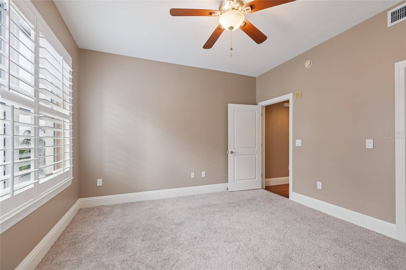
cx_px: 203
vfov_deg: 77.3
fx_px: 169
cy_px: 135
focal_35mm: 15
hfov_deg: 100.4
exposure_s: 1/25
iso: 500
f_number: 7.1
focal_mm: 10
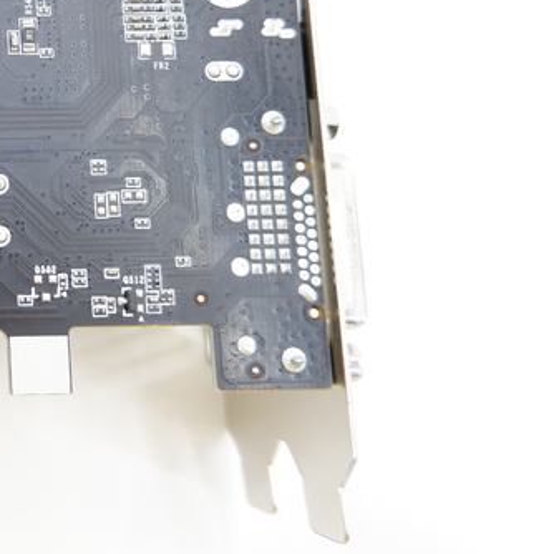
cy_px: 119
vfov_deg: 28.1
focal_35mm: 60
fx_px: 1086
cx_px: -199
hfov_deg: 24.3
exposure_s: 1/34
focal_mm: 15
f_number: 3.5
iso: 200
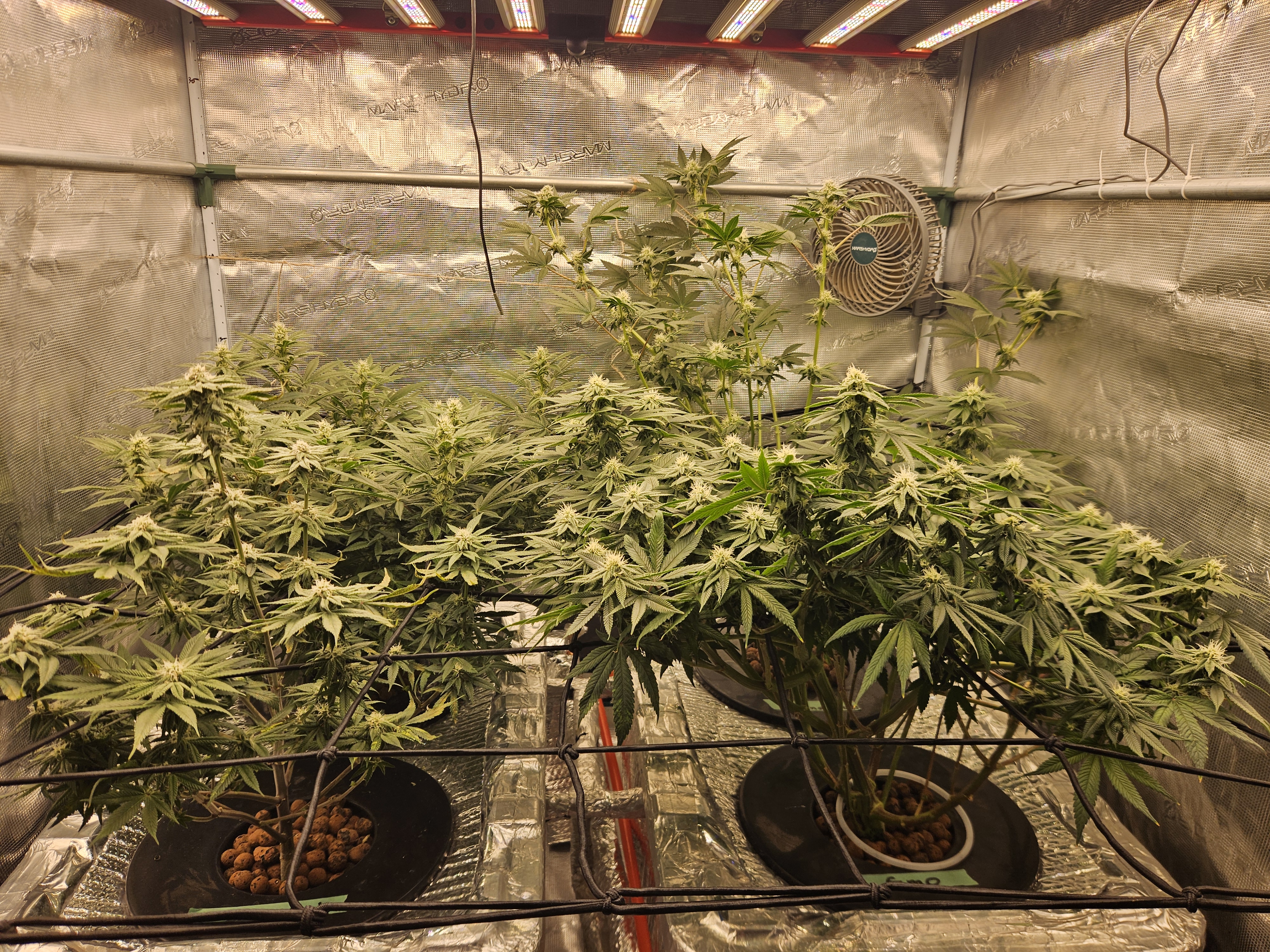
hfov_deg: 73.9
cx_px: 635
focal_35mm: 23
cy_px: 476
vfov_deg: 58.9
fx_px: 844
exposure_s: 1/904
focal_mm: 5.4
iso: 25
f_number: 1.8
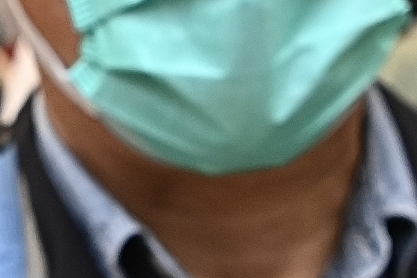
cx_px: -214
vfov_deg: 10.3
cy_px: -33
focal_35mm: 132
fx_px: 1529
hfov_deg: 14.5
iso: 1250
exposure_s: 1/80
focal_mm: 24
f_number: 5.6
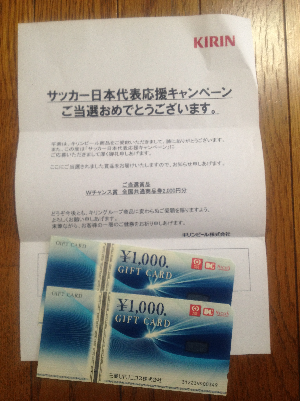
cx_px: 150
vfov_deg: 52.6
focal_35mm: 35
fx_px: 404
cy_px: 200
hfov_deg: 40.7
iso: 100
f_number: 2.4
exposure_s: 1/20
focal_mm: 4.28
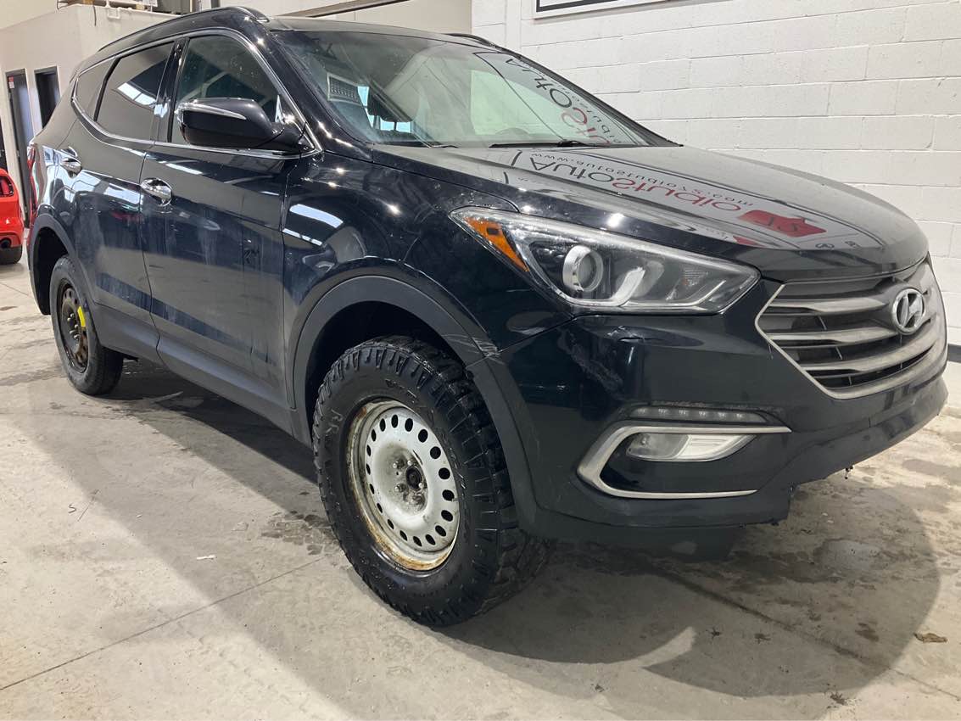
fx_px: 805
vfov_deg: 48.2
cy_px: 360
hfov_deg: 61.7
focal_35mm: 29
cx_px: 480
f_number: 1.8
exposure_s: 1/60
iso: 125
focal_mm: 3
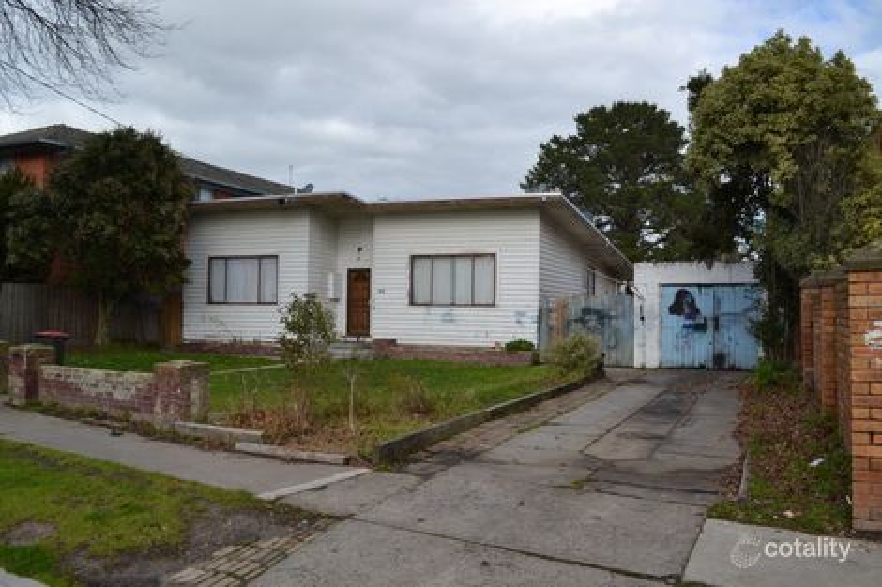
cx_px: 441
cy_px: 294
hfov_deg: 61.9
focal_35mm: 30
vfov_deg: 43.6
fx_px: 735
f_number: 7.1
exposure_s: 1/200
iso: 100
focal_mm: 20
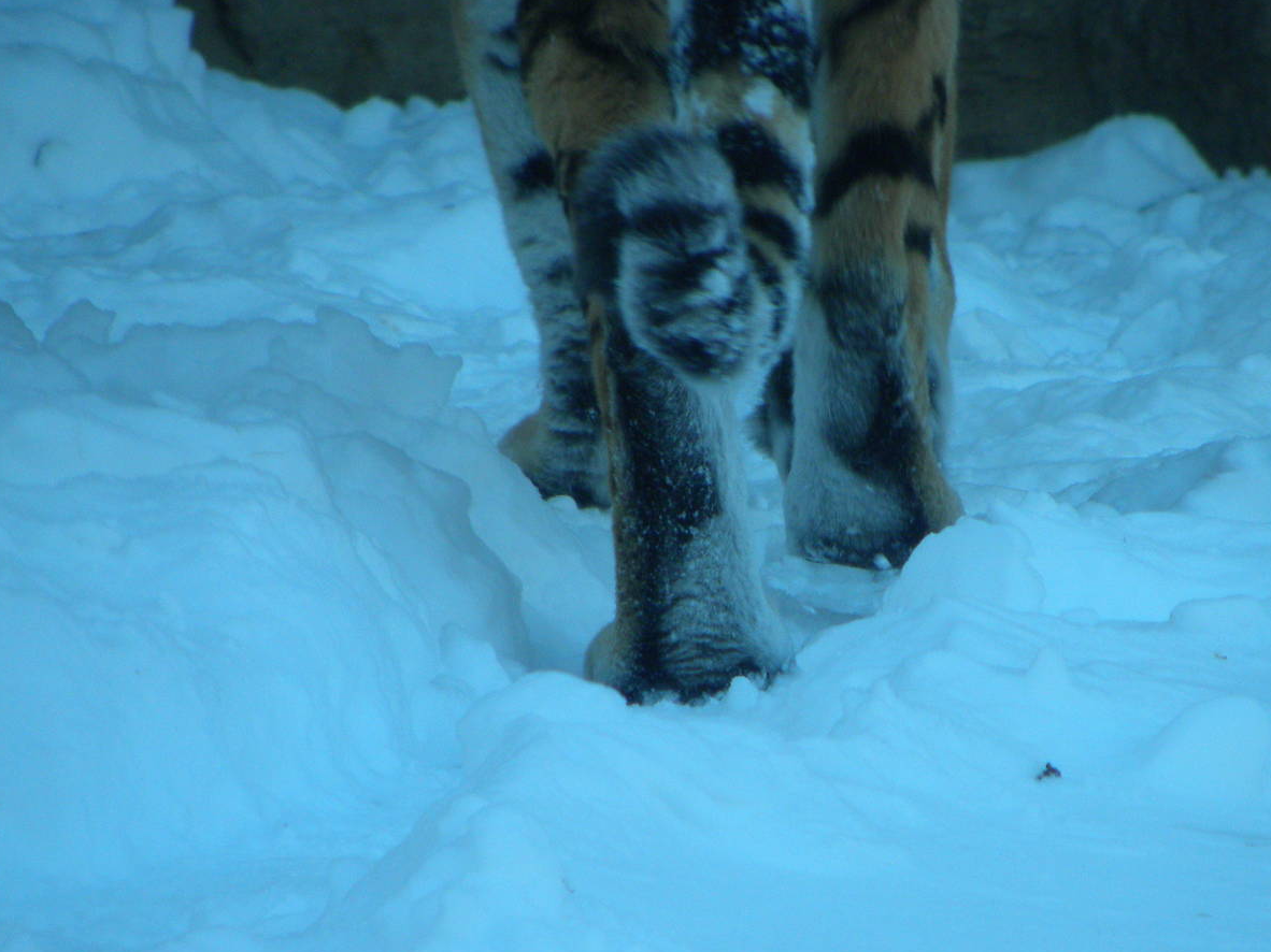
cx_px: 780
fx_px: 31020
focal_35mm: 845
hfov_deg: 2.3
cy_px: 640
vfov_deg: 1.8
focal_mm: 110.4
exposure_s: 1/185
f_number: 5
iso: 149
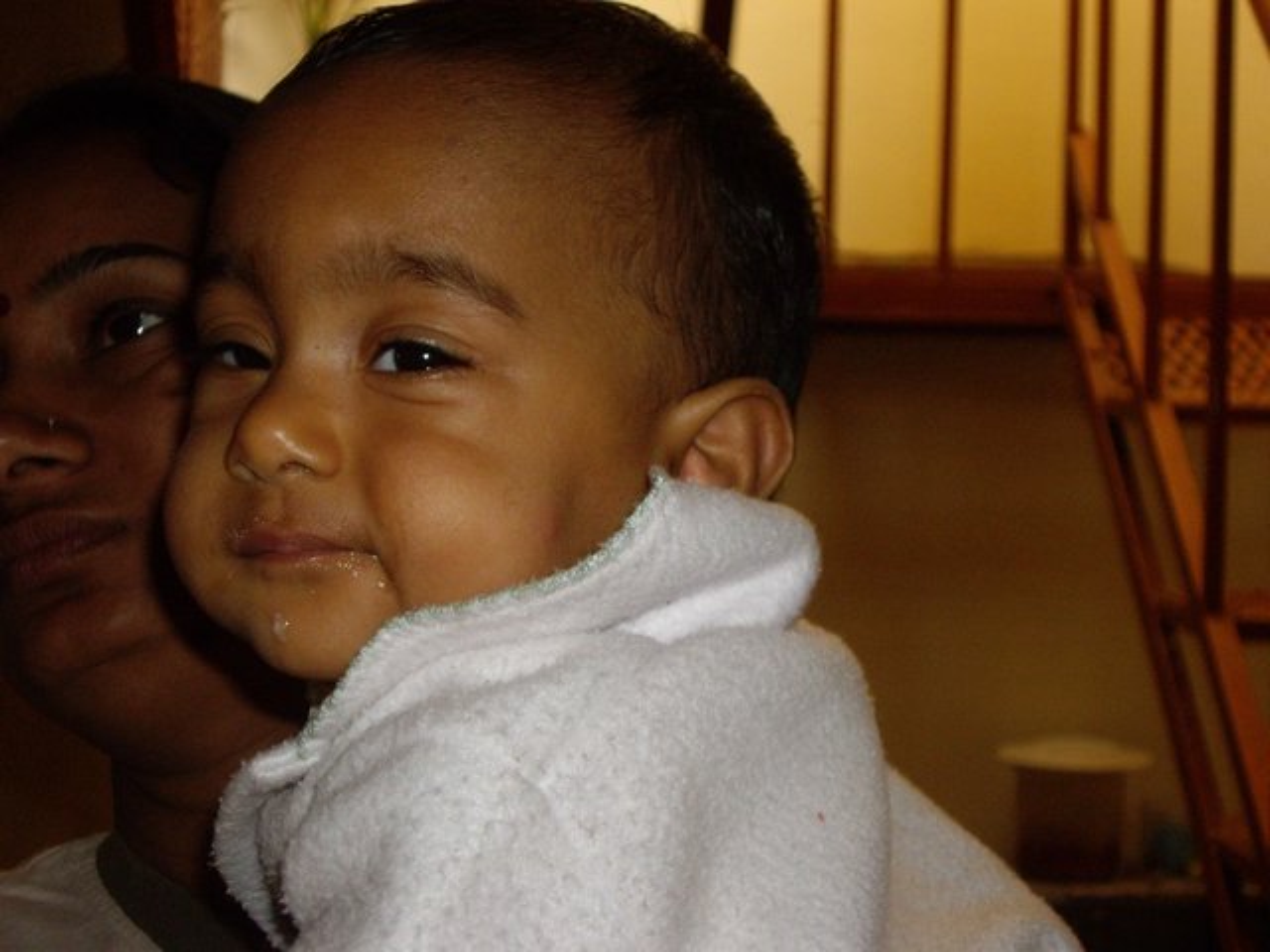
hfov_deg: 29.4
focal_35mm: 66
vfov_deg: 22.3
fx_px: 2421
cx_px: 635
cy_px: 476
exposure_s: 1/80
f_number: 3.6
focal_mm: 10.7
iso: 200
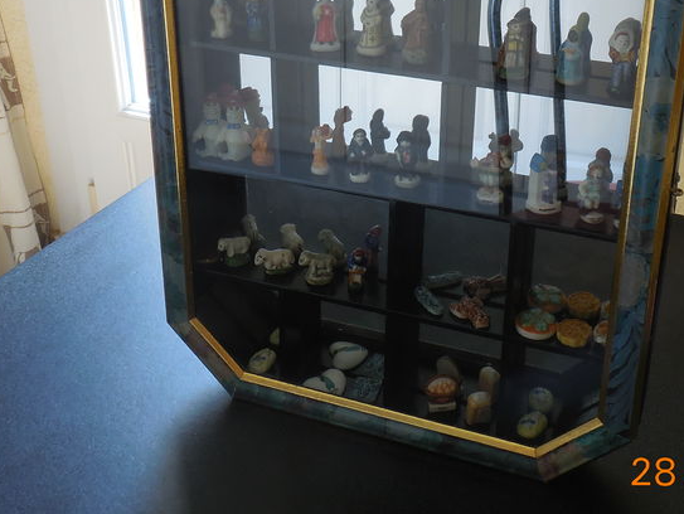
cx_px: 433
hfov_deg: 40.9
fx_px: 910
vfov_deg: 30.6
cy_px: 91
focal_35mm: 46
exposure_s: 1/40
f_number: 3.7
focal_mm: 4.5
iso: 125
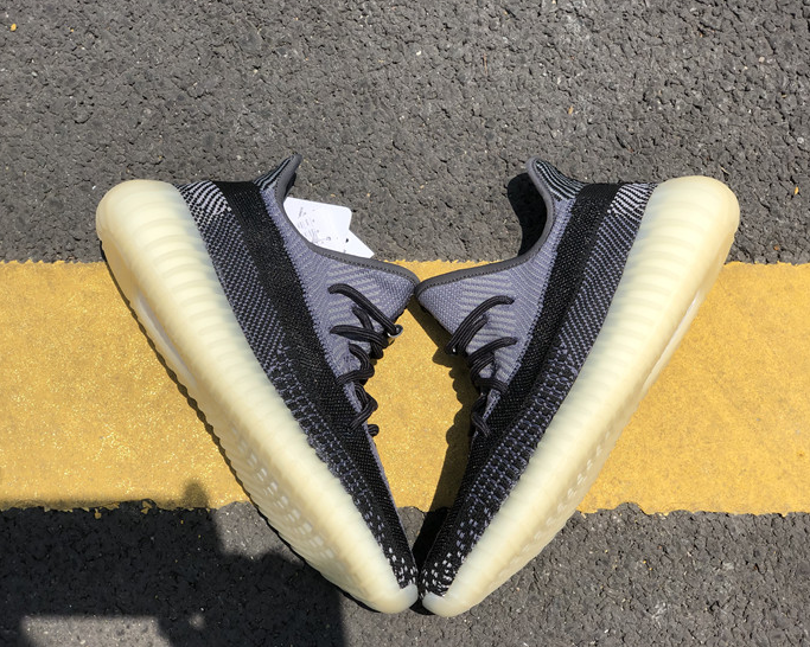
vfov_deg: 27.6
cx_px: 408
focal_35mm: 55
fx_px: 1318
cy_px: 323
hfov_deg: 34.2
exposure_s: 1/1656
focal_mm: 6
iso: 16
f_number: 2.4
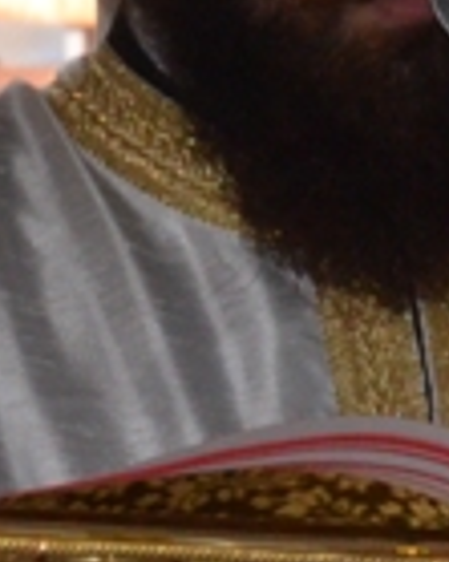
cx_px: 680
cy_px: 206
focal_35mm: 1019
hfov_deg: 1.5
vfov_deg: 1.9
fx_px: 16949
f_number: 18
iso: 2000
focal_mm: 105
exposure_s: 1/250
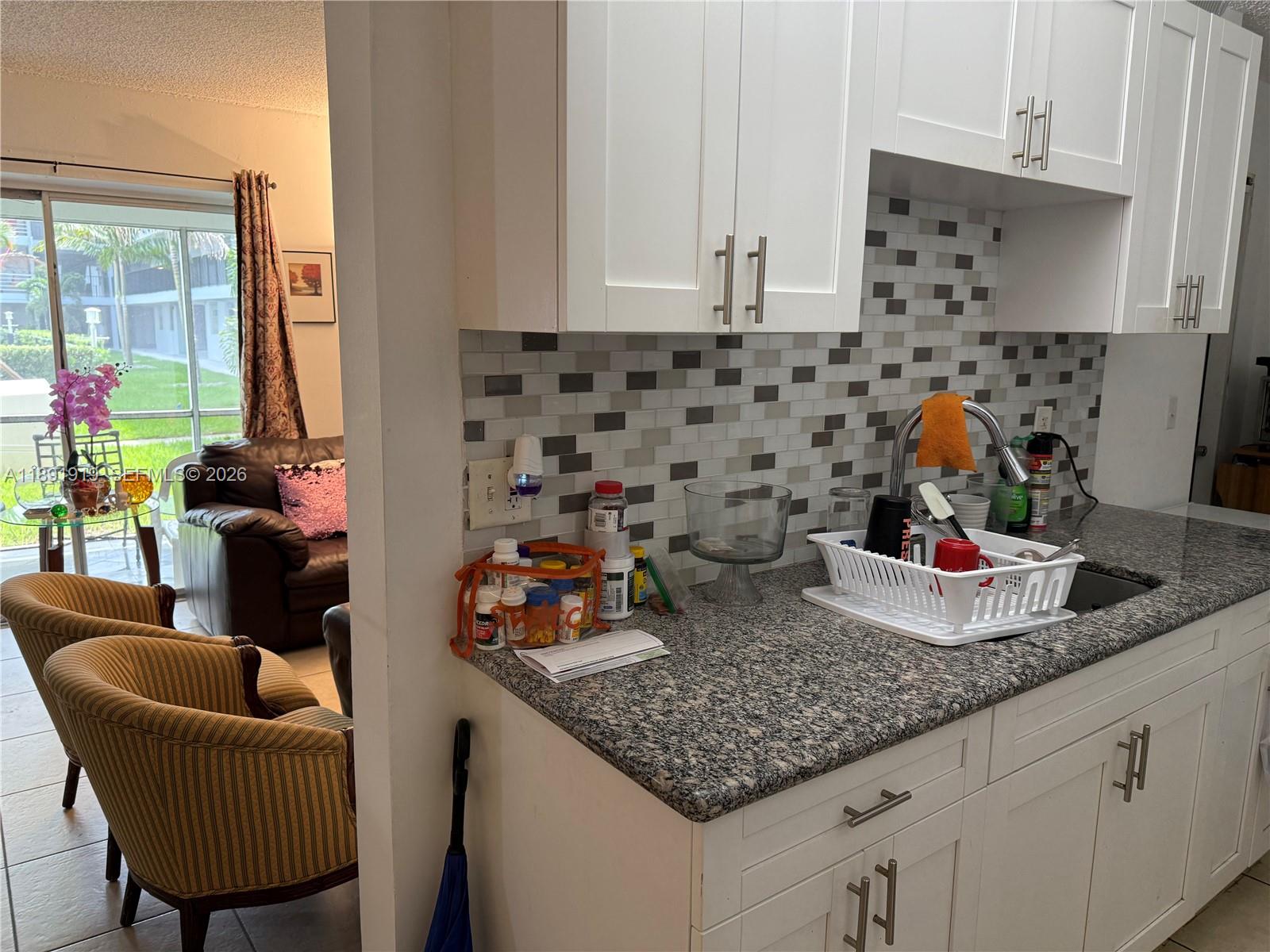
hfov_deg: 71.6
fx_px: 881
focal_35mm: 24
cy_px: 476
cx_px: 635
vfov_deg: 56.8
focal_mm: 6.76
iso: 160
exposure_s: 1/120
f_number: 1.78
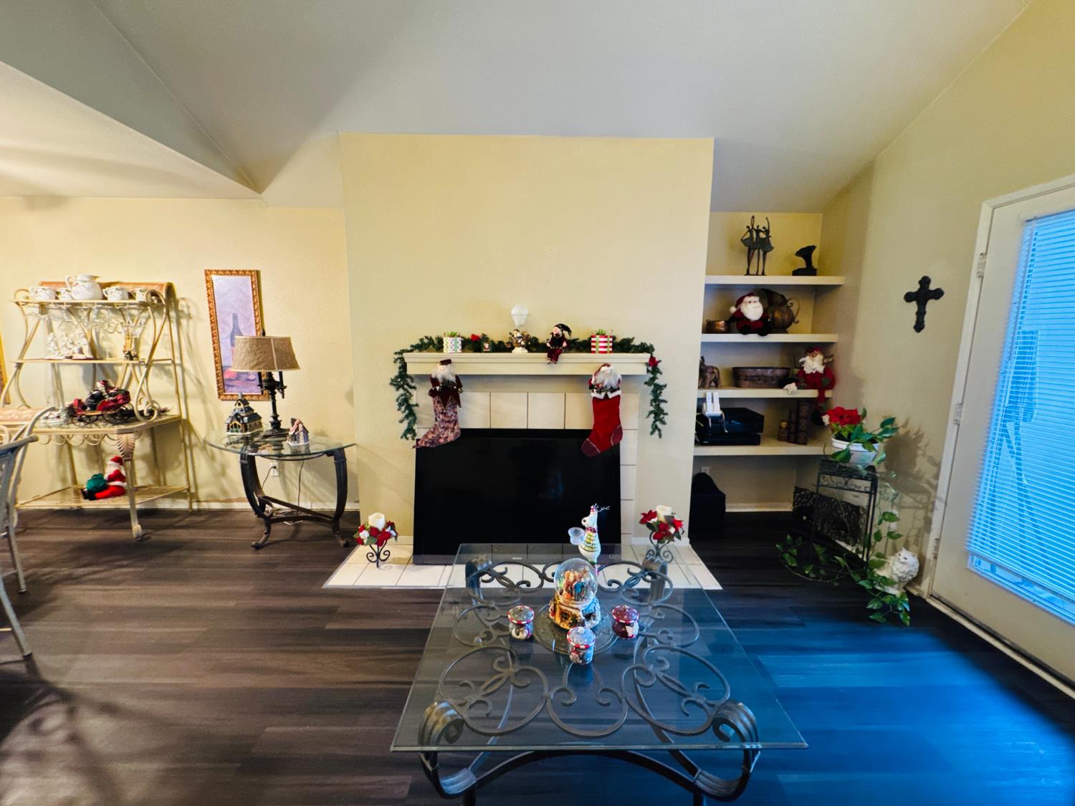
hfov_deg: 102.1
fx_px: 435
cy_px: 403
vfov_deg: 85.7
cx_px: 538
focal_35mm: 14
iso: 1250
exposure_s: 1/60
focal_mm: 2.22
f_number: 2.2
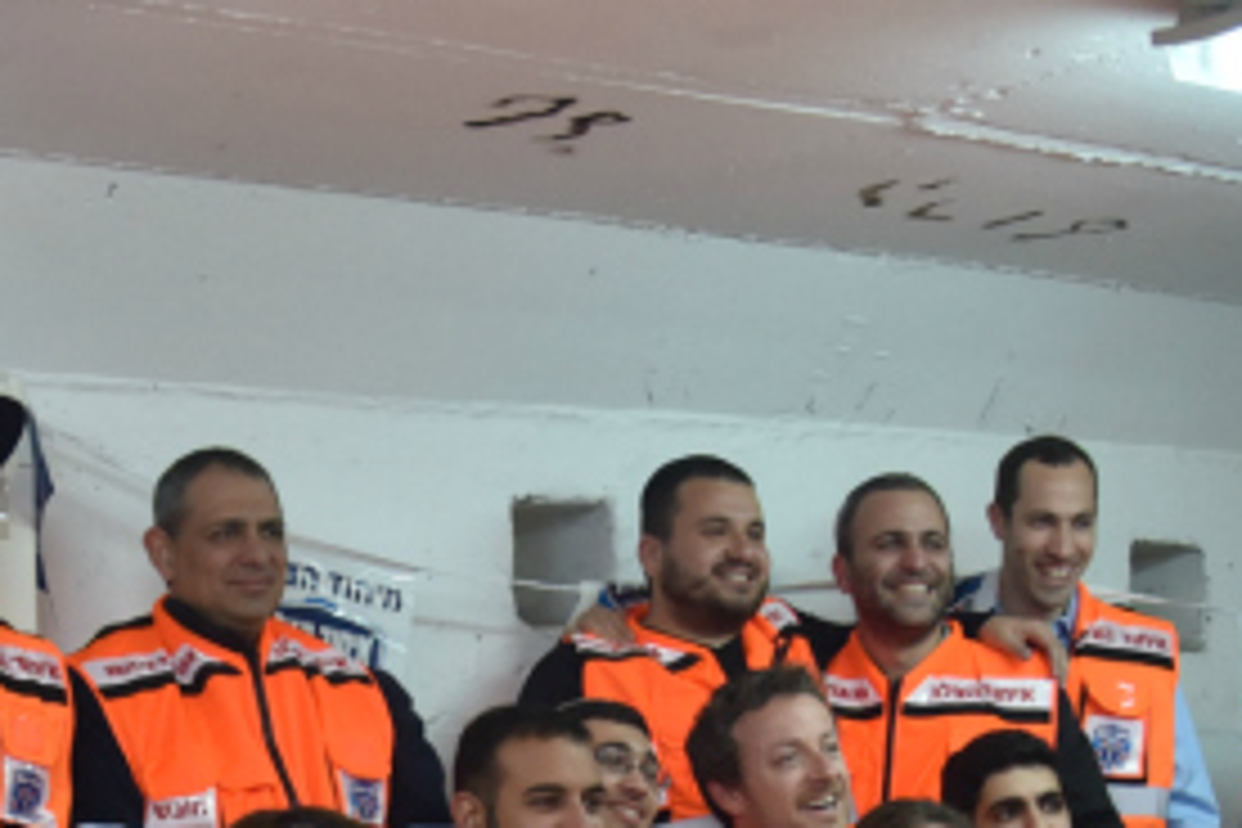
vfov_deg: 14.6
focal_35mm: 89
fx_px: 3070
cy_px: 1145
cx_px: 297
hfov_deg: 22.6
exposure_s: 1/320
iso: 1000
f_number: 4
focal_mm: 24
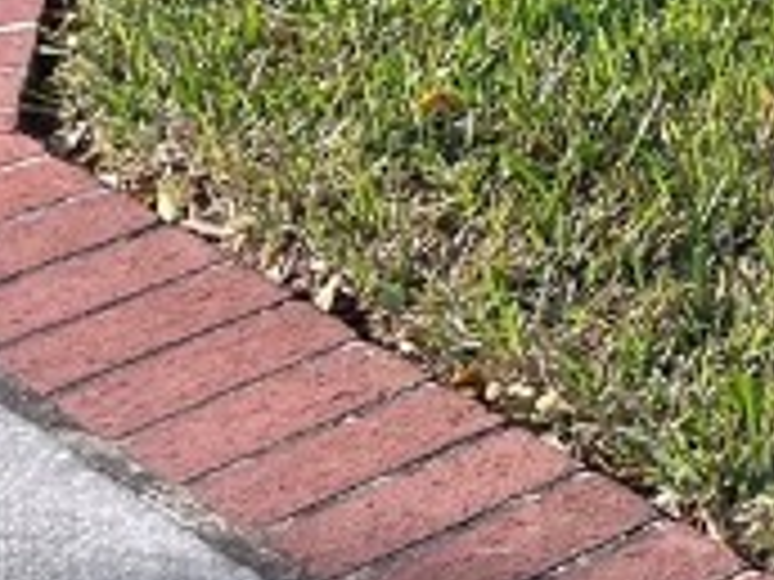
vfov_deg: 8.8
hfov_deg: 9.9
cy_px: -742
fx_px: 3466
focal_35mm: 155
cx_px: 2272
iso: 50
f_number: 1.5
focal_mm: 5.7
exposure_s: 1/1934
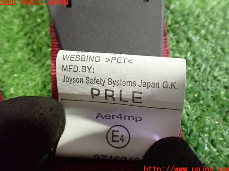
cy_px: 86
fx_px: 205
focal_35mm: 31
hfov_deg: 58.4
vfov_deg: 45.4
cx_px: 115
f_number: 2.3
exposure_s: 1/30
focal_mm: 5.4
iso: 1250
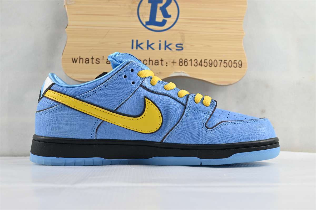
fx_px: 382
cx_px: 158
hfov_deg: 45.0
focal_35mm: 44
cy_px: 105
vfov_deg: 30.8
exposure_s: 1/40
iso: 100
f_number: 4.8
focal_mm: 29
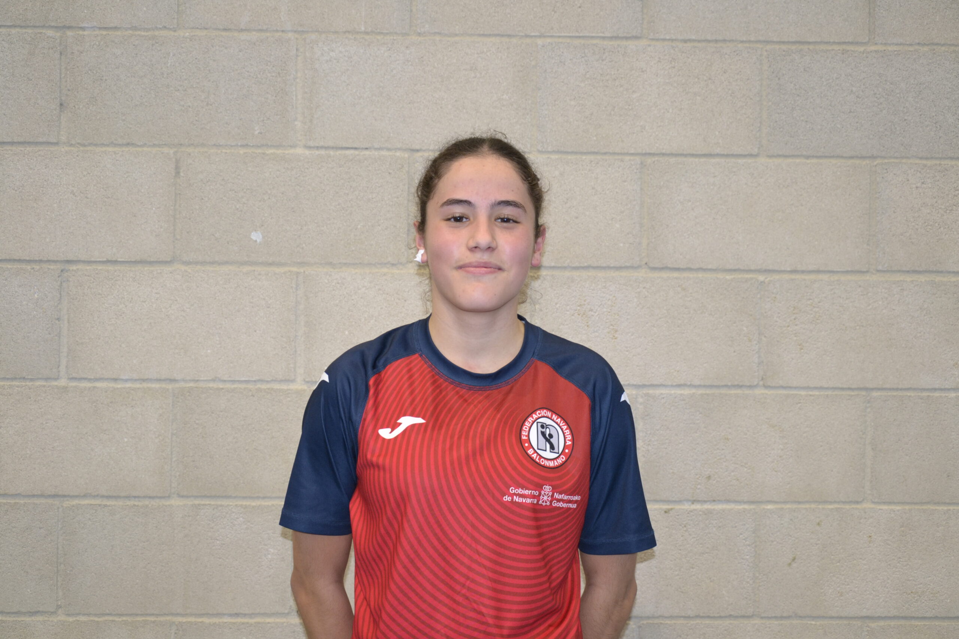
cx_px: 480
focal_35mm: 52
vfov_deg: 25.8
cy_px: 320
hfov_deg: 37.8
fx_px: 1399
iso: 560
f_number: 4.5
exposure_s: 1/30
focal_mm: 35
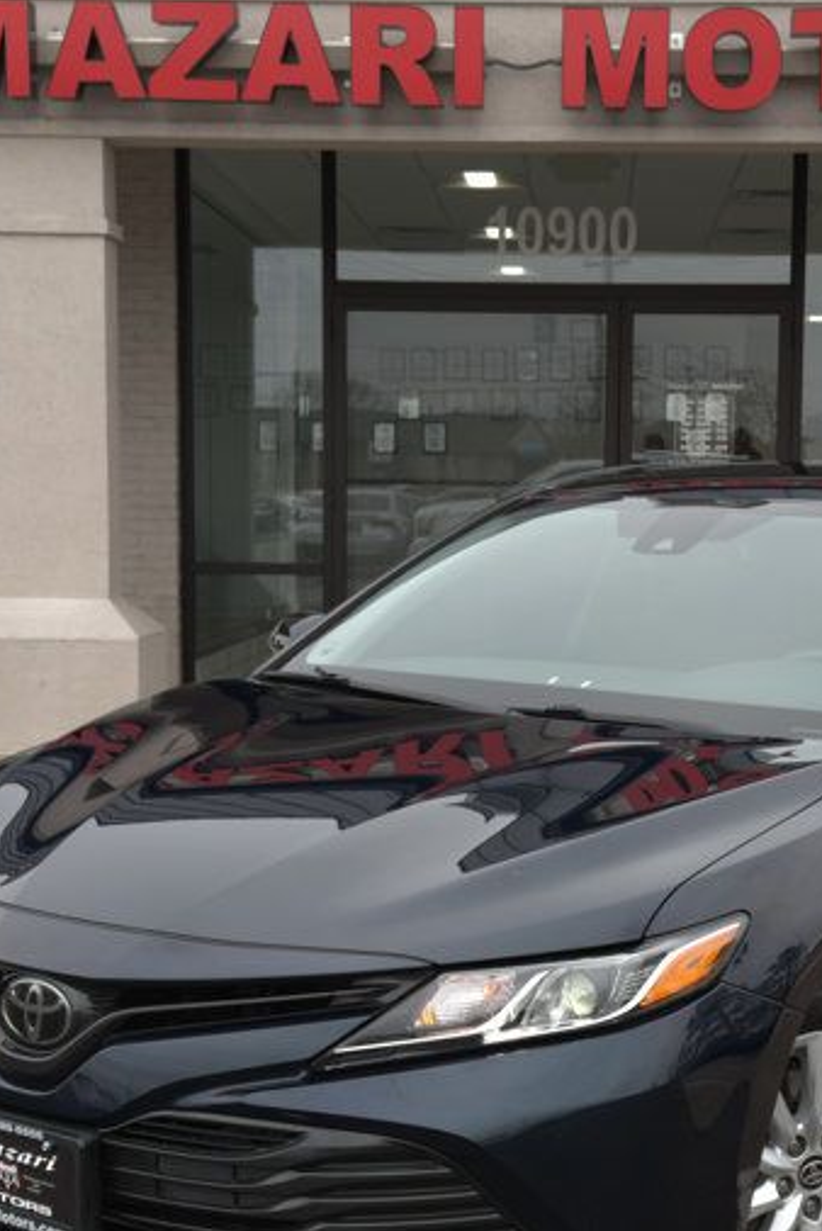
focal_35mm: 61
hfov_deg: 22.2
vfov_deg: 32.8
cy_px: 674
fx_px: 2086
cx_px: 562
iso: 80
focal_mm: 6.76
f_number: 1.78
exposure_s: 1/683
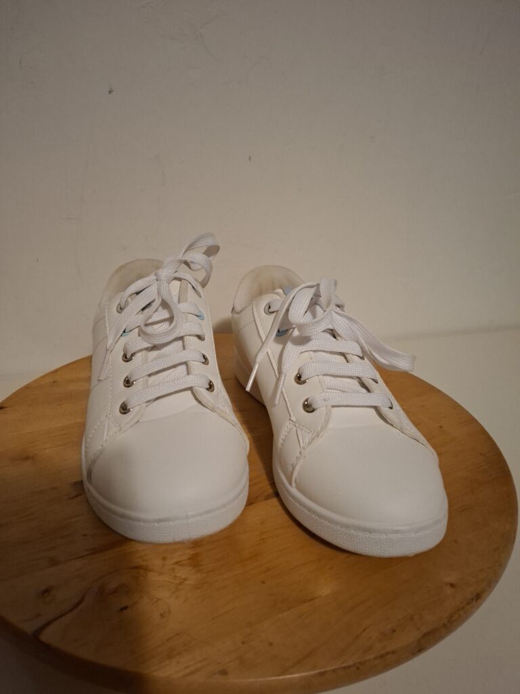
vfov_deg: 73.9
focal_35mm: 23
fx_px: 461
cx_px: 260
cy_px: 347
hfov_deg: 58.9
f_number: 1.8
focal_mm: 5.54
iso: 640
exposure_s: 1/25
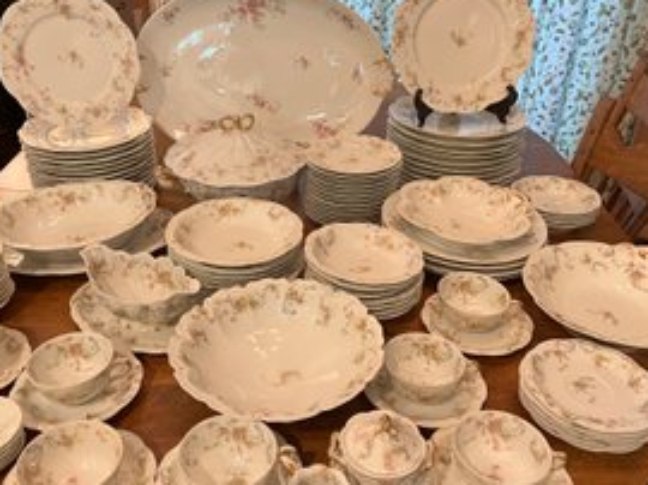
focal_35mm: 33
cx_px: 316
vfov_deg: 42.9
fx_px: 617
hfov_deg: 55.4
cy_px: 256
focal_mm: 5.1
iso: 200
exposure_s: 1/60
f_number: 1.6
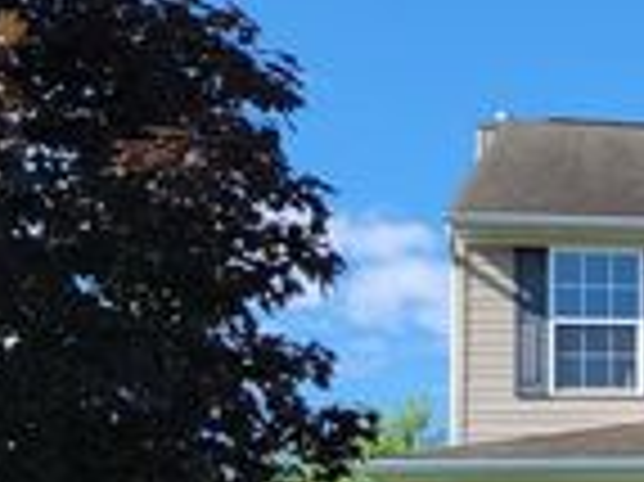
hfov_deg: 18.0
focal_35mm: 91
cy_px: 543
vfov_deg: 15.7
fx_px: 1692
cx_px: 1099
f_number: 1.8
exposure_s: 1/1718
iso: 40
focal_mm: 5.4
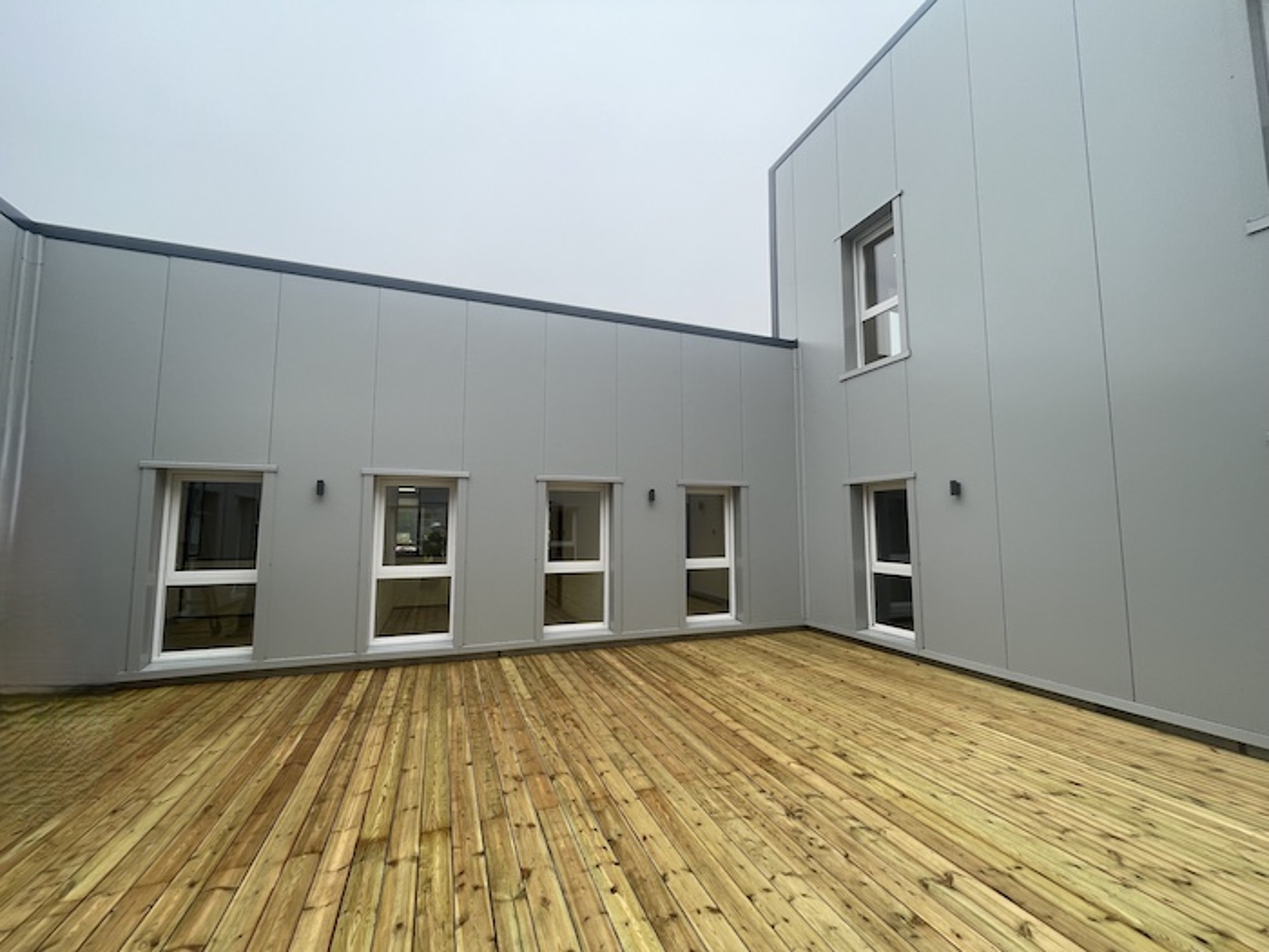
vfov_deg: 85.7
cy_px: 476
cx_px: 634
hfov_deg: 102.1
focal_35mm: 14
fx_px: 513
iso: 32
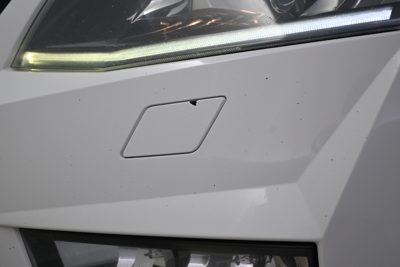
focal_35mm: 57
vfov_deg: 23.8
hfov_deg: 35.1
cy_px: 134
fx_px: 633
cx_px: 200
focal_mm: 38
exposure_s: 1/125
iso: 900
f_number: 5.6
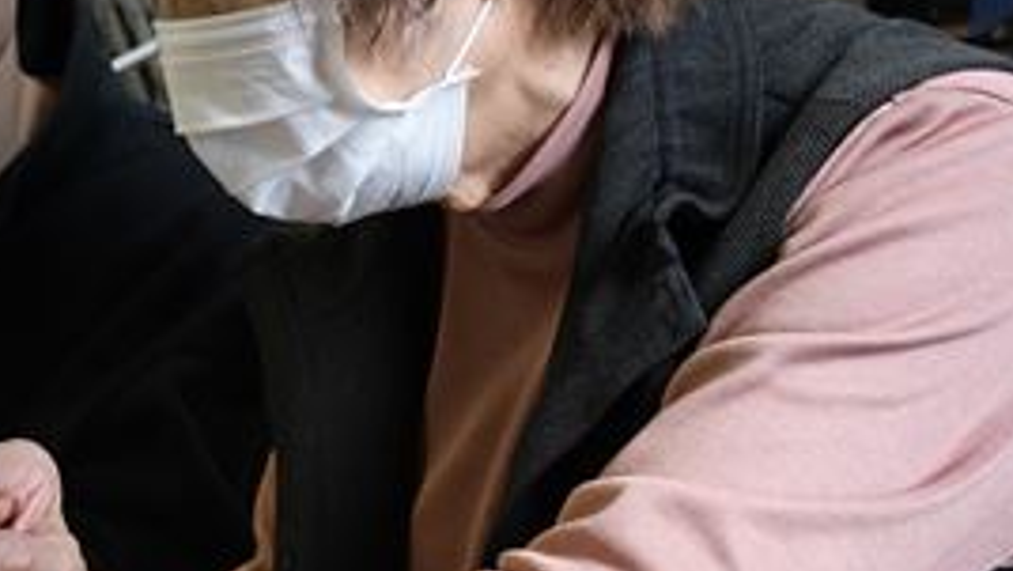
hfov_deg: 23.5
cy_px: 206
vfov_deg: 13.7
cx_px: 98
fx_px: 2365
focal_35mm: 88
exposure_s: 1/200
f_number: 7.1
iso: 2500
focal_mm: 30
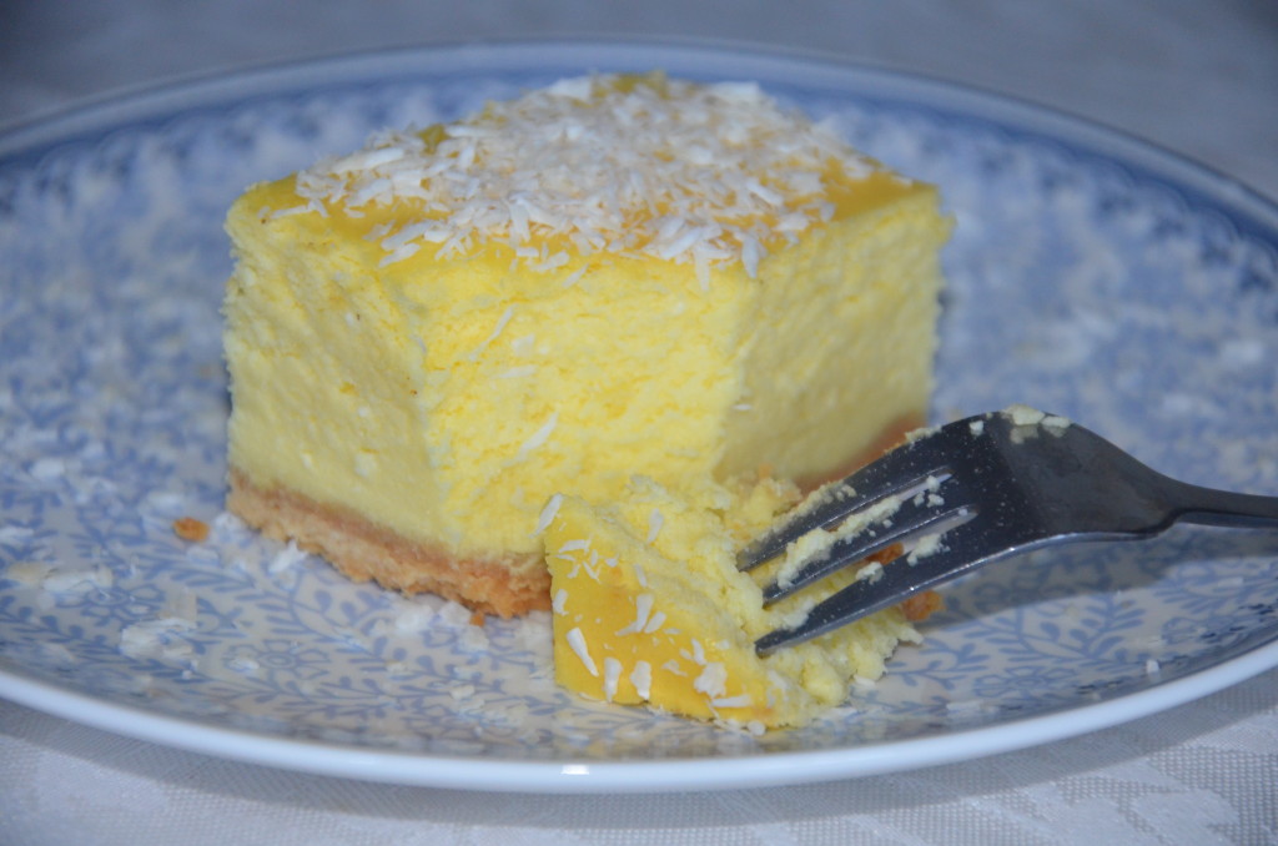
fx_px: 5579
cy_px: 423
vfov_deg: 8.7
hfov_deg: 13.1
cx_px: 639
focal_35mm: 158
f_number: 5.6
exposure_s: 1/60
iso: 1600
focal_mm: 105
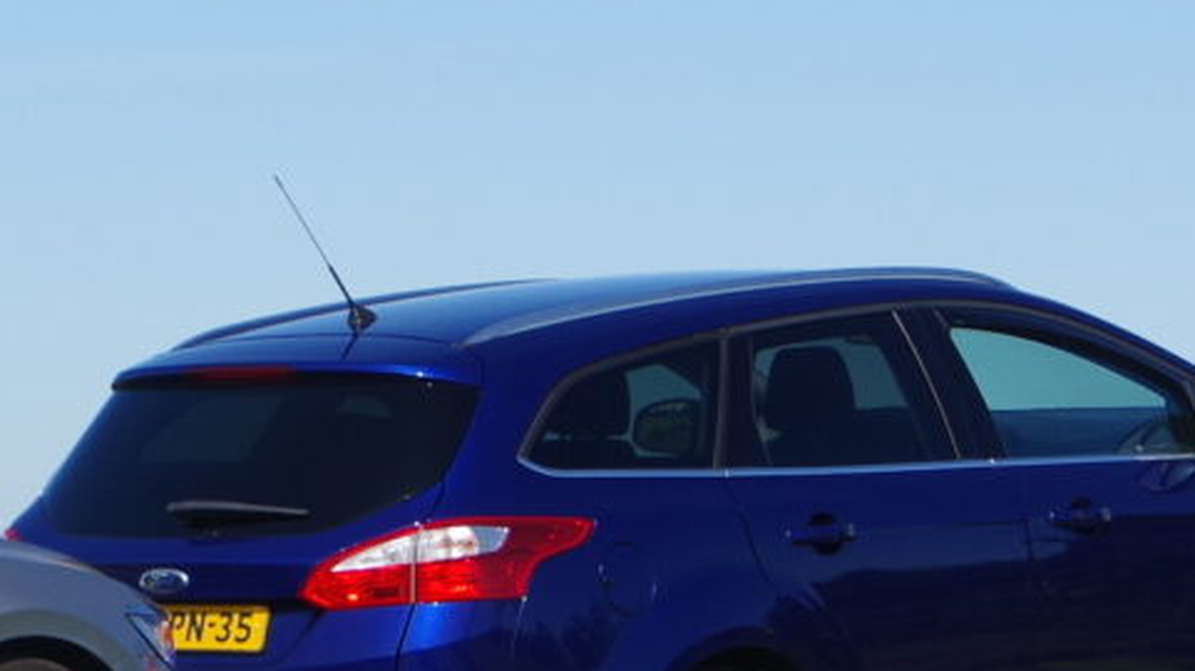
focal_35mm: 226
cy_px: 760
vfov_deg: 5.3
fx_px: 7158
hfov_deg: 9.5
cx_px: -42
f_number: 5
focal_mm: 36
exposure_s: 1/1000
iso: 200
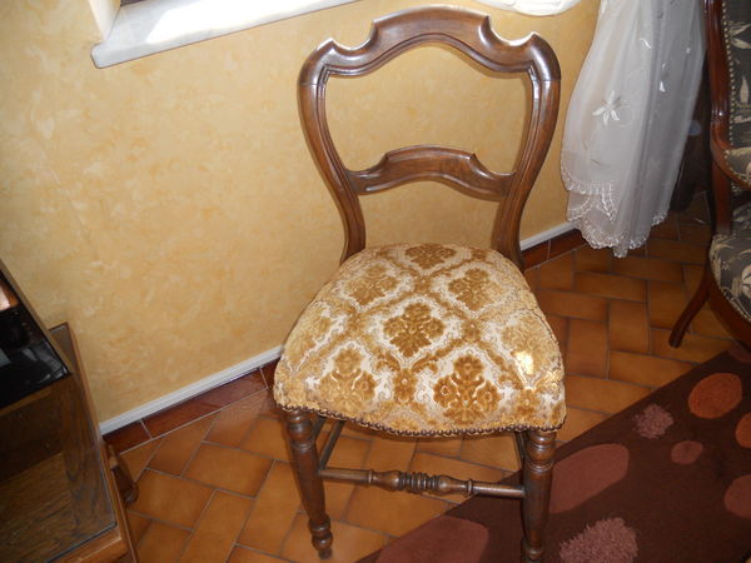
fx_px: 586
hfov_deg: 65.3
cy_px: 282
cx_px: 376
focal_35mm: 27
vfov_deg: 51.4
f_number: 3.2
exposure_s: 1/25
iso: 100
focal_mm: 4.9
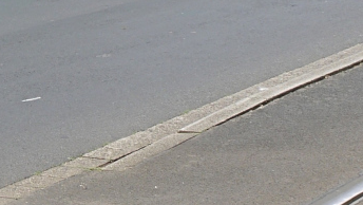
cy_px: -206
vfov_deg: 5.6
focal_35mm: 214
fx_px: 2061
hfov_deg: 9.6
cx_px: -273
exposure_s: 1/100
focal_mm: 26
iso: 100
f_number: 5.6
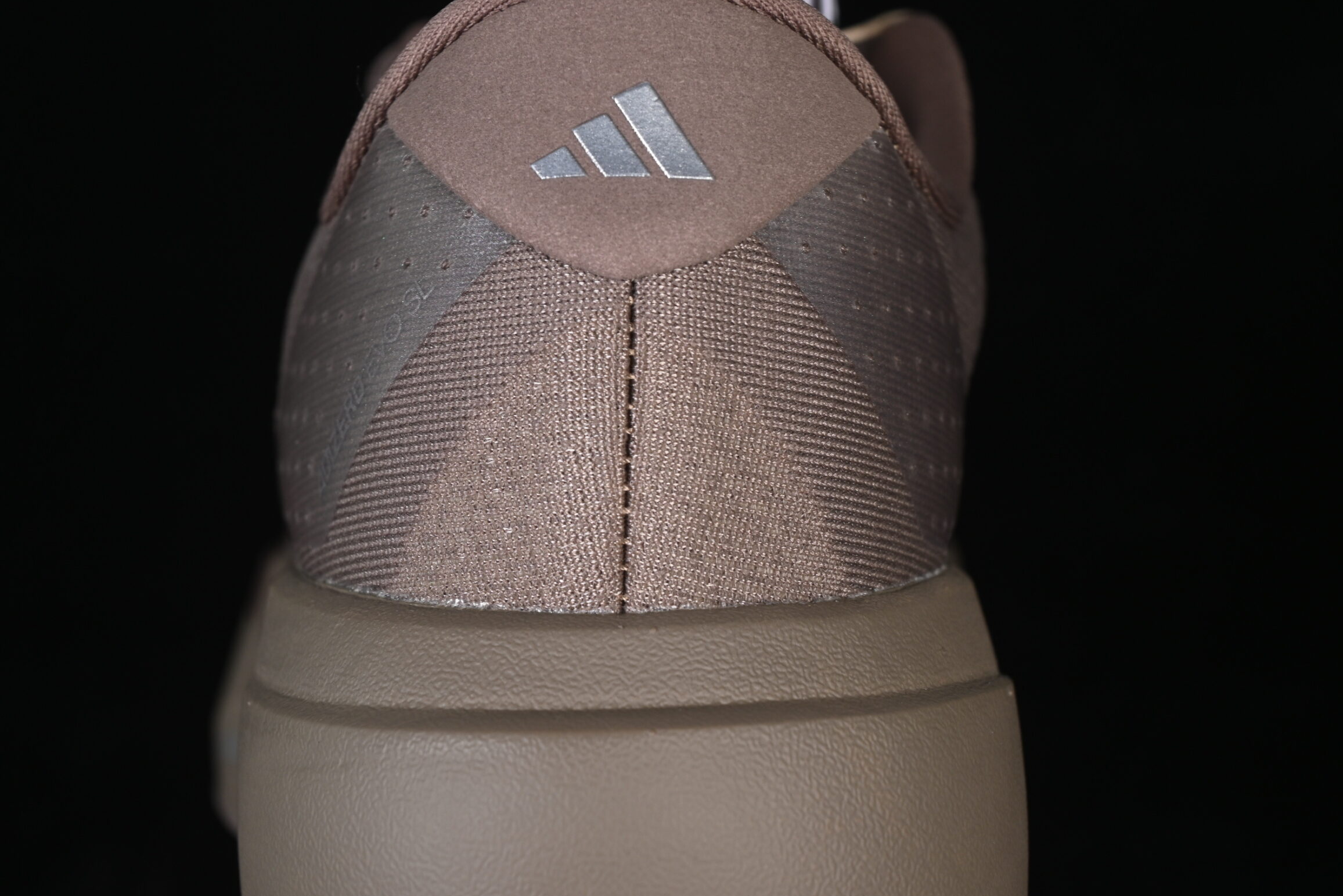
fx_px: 3096
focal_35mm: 83
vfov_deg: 16.5
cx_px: 604
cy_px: 466
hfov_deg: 24.5
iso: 160
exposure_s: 1/60
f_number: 6.3
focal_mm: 50
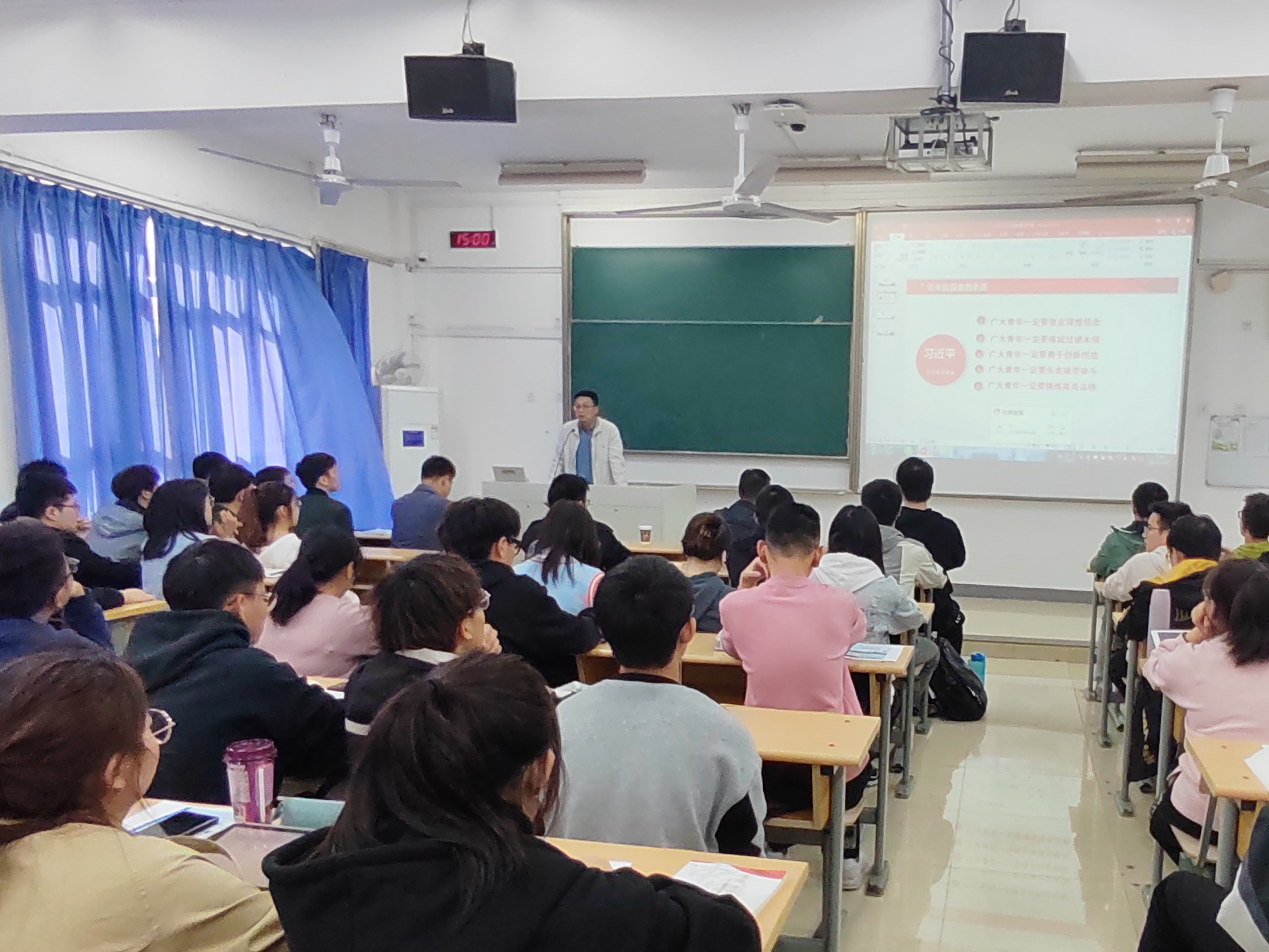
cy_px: 594
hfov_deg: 60.7
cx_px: 804
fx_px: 1063
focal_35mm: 29
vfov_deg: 47.8
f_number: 2.2
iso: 113
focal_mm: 1.68
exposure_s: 1/25
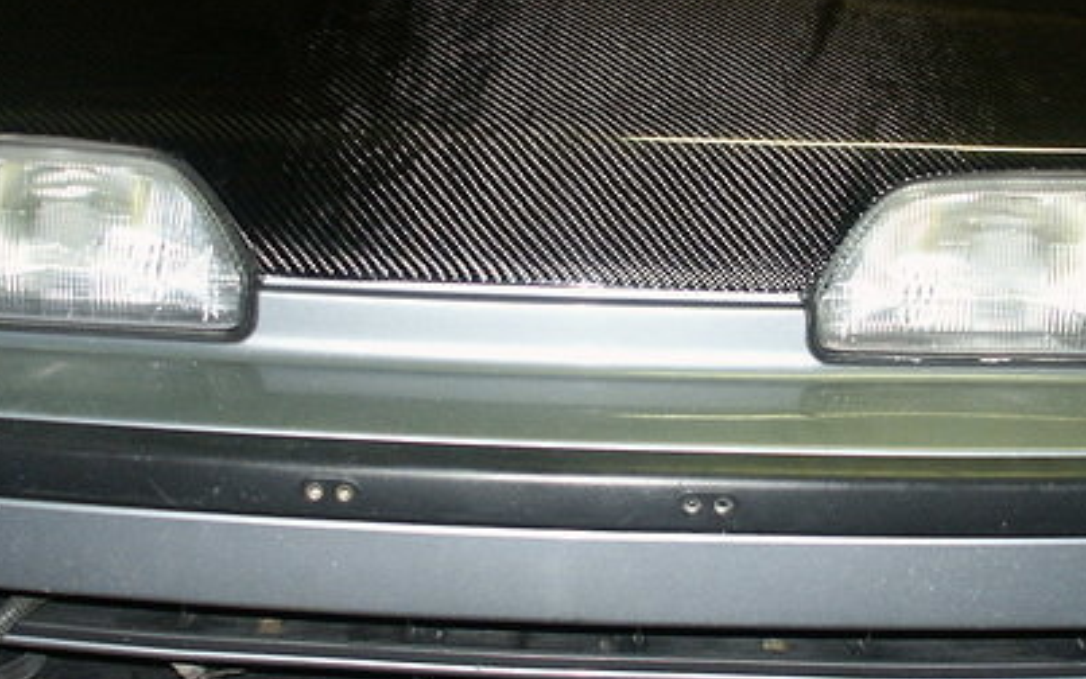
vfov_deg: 21.3
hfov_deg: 33.5
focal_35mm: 61
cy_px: 321
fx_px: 1806
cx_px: 585
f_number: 2.8
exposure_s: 1/45
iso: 200
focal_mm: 7.65
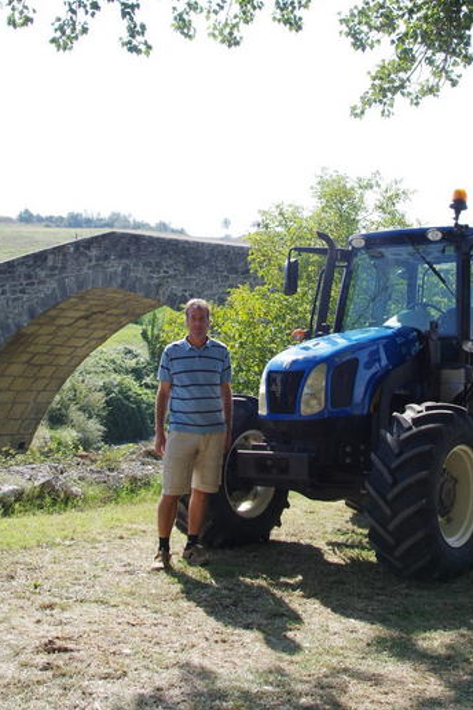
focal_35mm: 48
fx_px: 946
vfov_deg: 40.7
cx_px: 296
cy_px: 252
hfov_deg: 28.0
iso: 320
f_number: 9
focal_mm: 22
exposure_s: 1/160
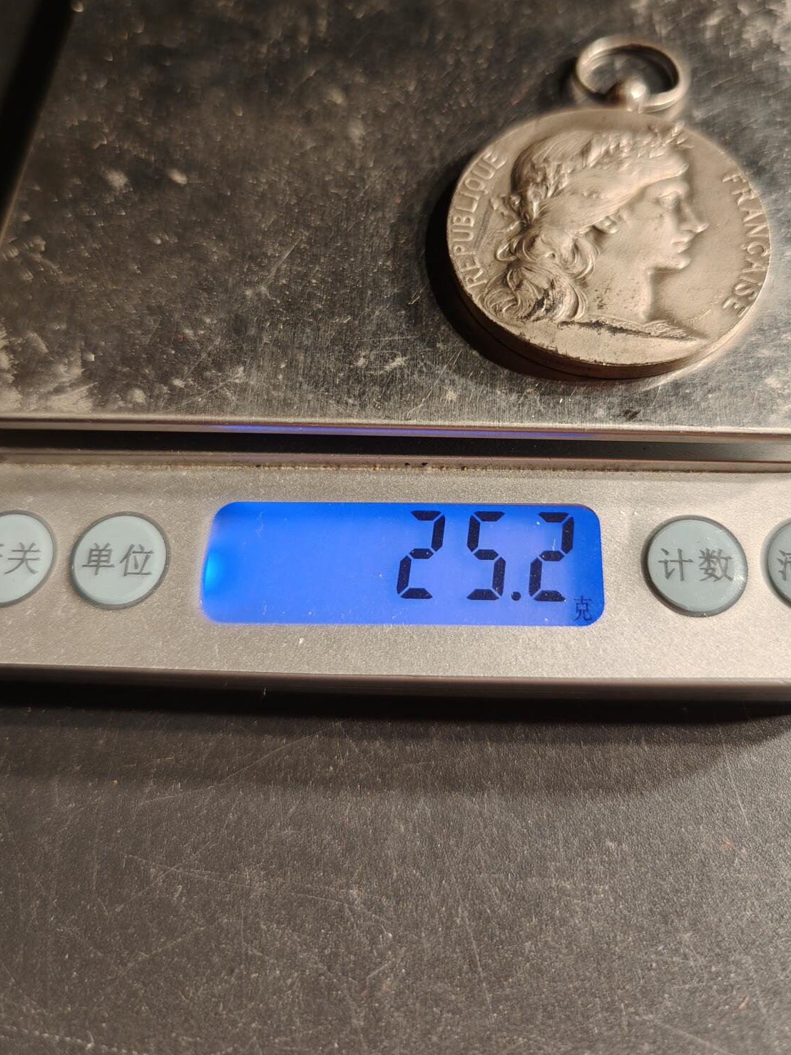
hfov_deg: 49.6
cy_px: 454
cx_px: 440
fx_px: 853
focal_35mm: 28
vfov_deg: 63.2
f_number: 1.6
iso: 250
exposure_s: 1/193
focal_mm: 6.06
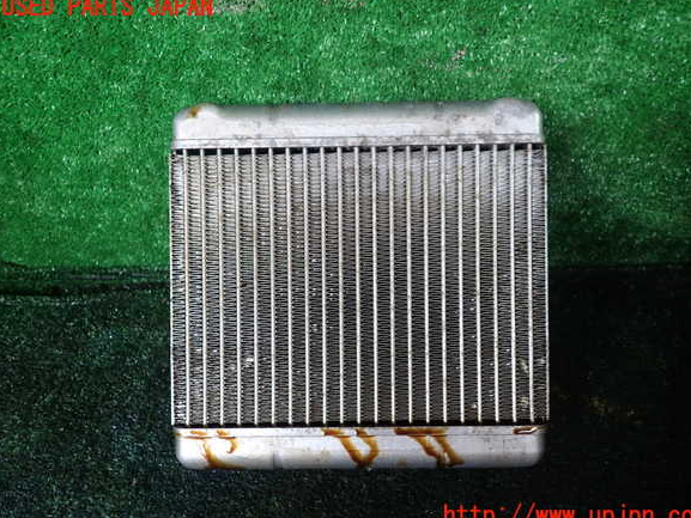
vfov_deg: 53.1
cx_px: 354
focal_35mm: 26
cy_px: 262
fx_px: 519
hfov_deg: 67.3
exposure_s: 1/30
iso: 200
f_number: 2
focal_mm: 4.5
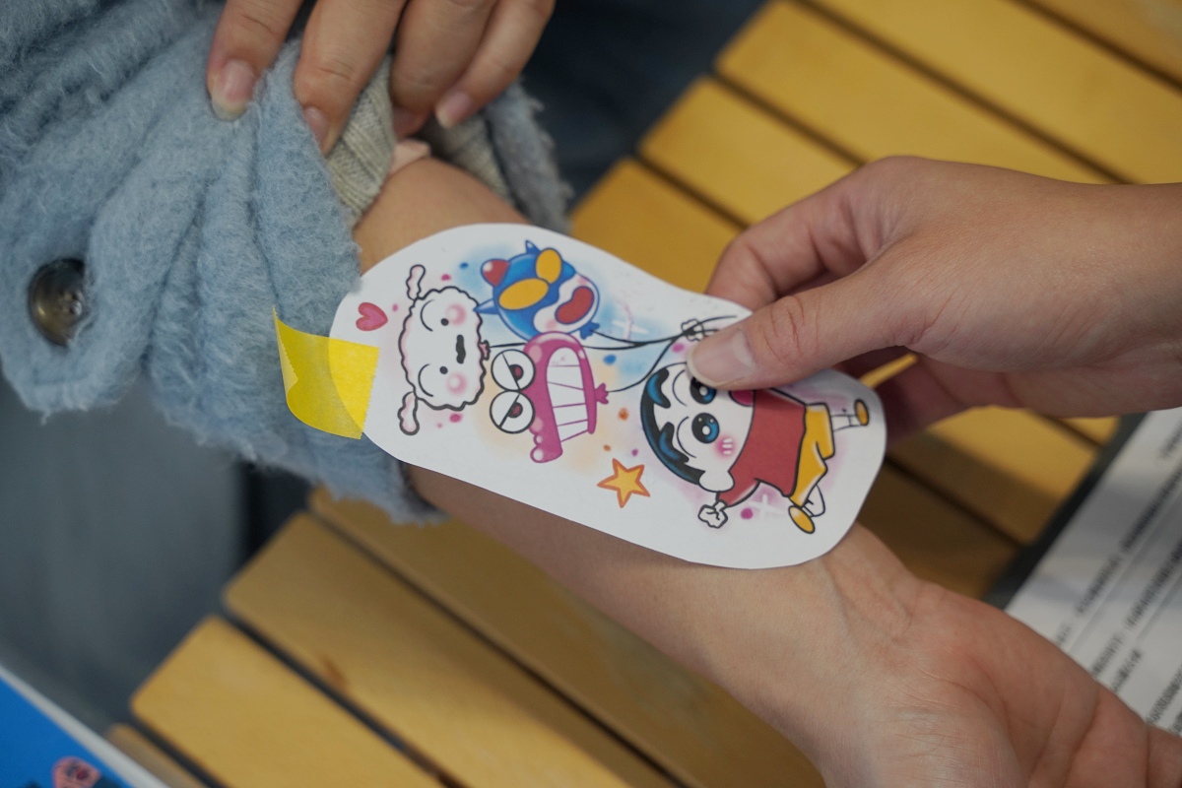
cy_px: 394
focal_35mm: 75
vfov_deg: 18.2
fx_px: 2462
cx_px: 591
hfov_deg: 27.0
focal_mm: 75
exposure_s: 1/160
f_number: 4
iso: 1000
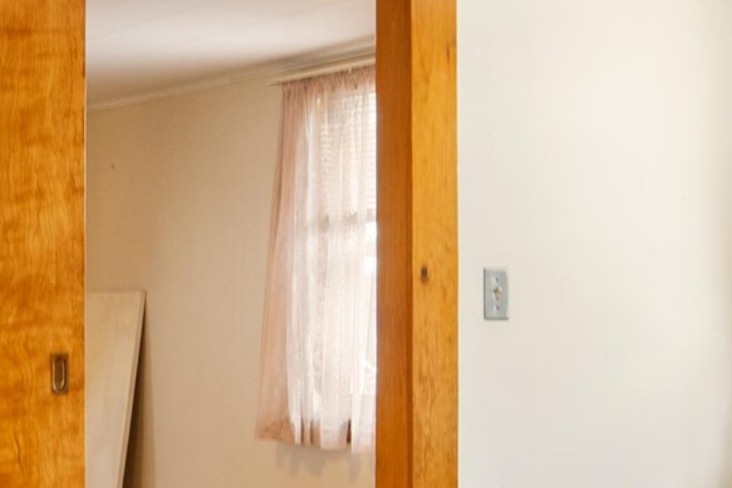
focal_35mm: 84
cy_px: 353
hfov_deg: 24.0
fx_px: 1708
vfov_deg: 16.2
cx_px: 199
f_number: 8
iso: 64
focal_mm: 10
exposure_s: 1/2.5
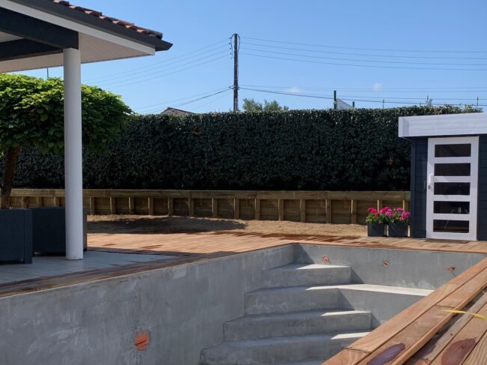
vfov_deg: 35.0
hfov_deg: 45.3
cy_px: 218
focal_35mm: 41
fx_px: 577
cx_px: 311
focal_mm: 4.25
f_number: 1.8
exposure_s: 1/2257
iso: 25
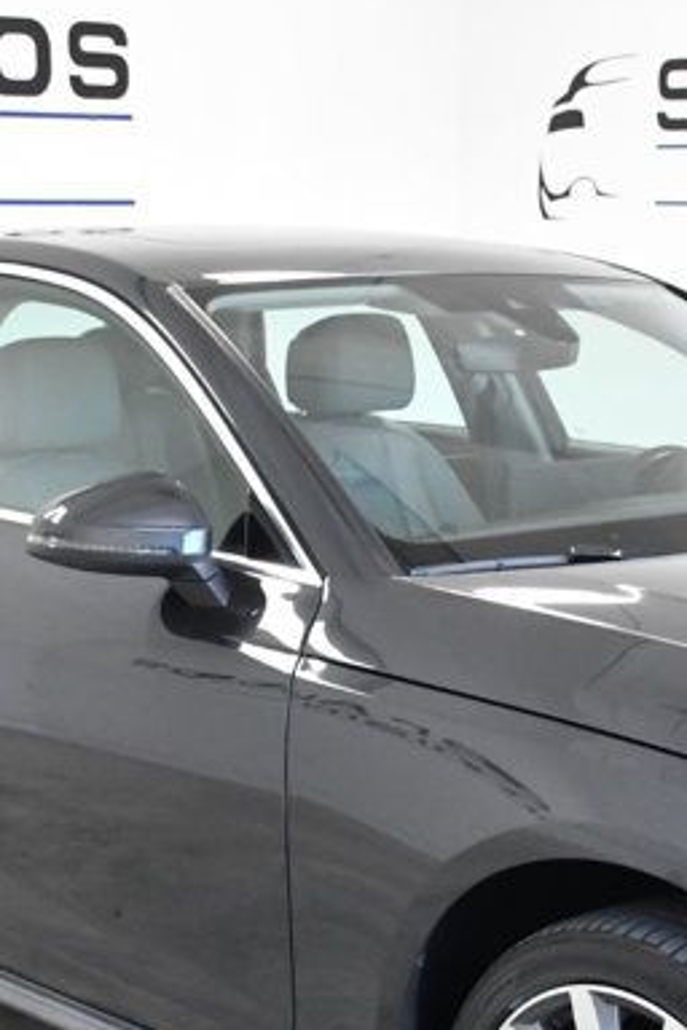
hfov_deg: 16.9
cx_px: 601
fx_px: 2290
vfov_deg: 24.9
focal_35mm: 80
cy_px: 837
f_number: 8
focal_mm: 20
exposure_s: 1/250
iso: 2500
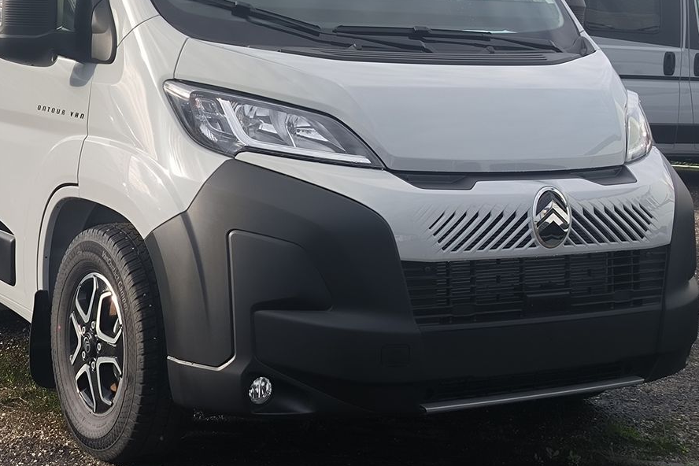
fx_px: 699
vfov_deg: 35.9
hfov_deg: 52.2
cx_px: 237
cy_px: 109
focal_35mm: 36
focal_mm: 5.24
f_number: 1.7
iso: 50
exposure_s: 1/361
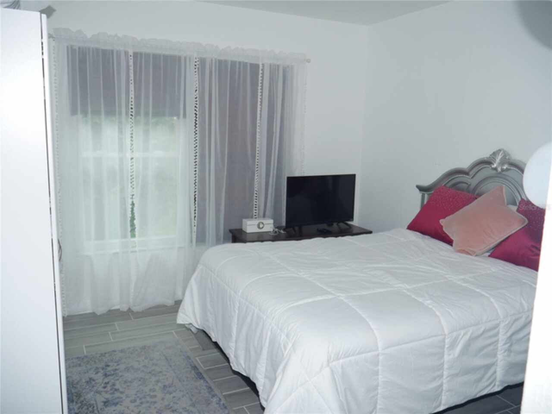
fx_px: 446
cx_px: 276
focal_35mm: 28
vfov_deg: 49.7
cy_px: 207
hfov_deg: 63.4
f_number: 4
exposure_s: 1/25
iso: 200
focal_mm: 14
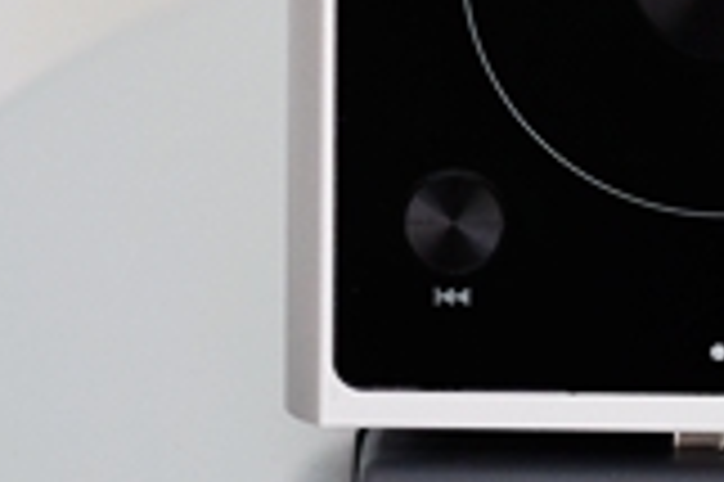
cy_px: -570
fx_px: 11231
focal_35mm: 559
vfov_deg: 2.4
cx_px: 720
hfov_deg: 3.7
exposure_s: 1/110
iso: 800
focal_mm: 60
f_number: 2.4
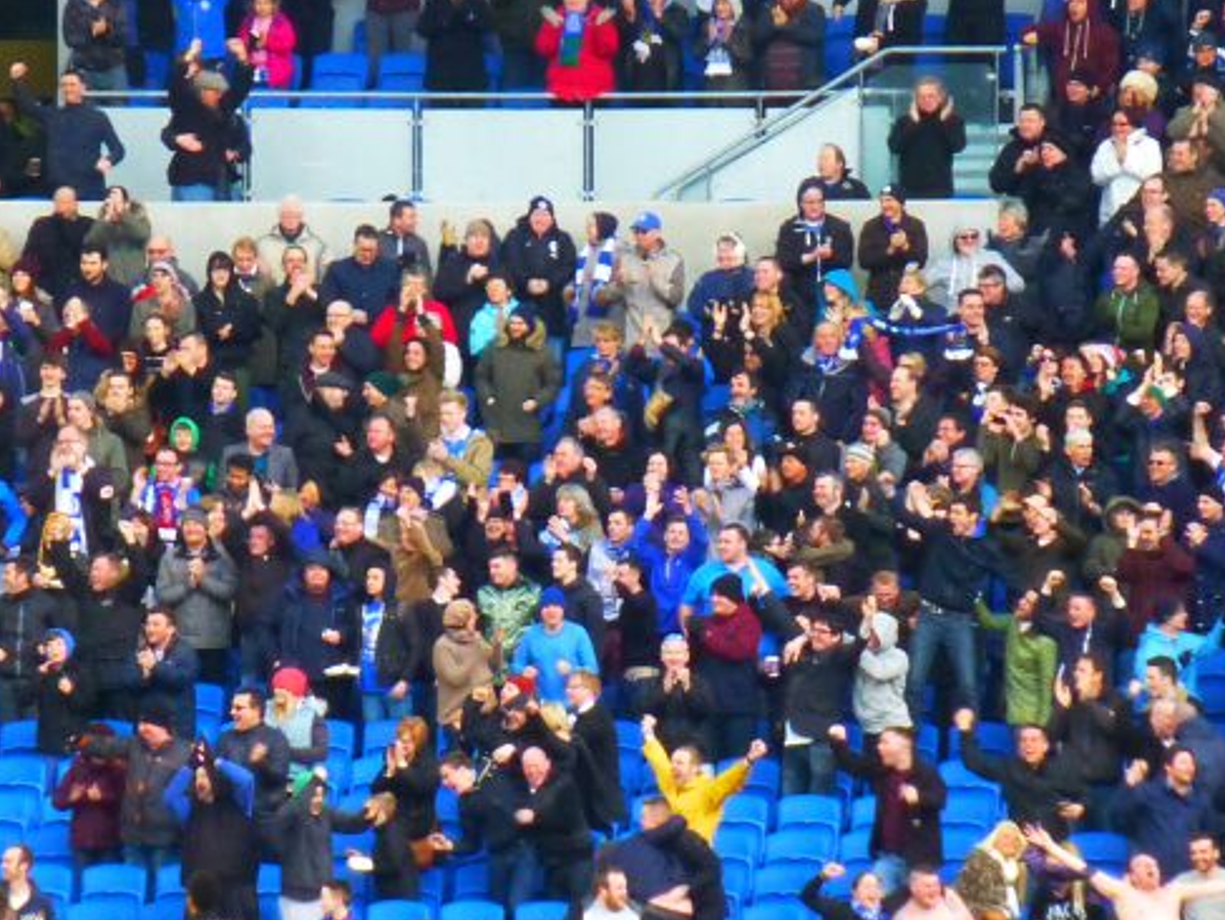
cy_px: 473
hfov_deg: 3.2
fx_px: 21709
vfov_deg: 2.4
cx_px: 503
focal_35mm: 613
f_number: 5.7
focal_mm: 44.4
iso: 400
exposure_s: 1/80
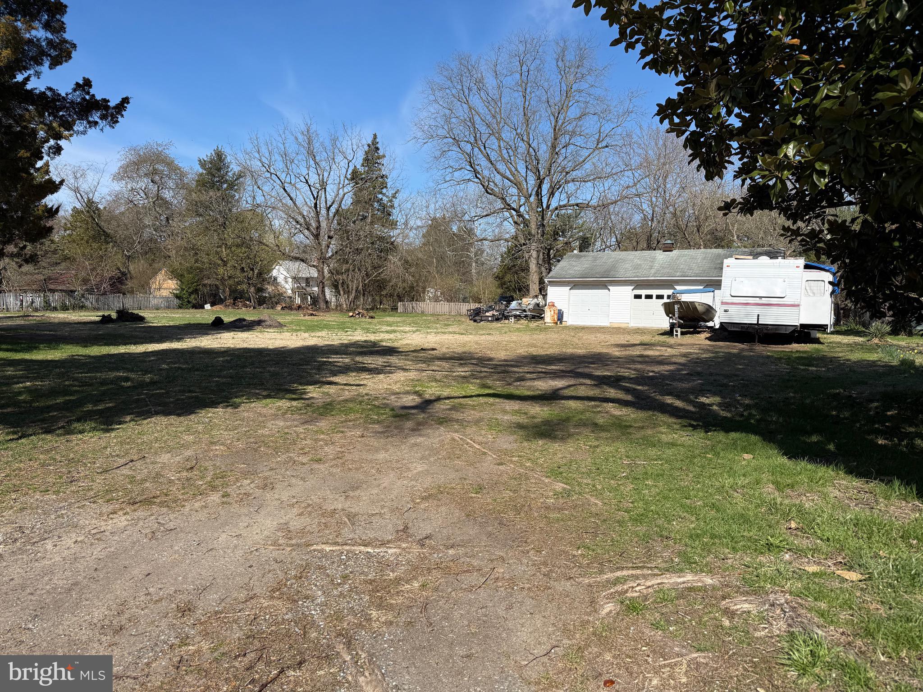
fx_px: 640
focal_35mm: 24
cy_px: 346
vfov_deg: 56.8
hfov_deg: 71.6
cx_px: 462
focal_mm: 6.76
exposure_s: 1/5319
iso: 100
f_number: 1.78
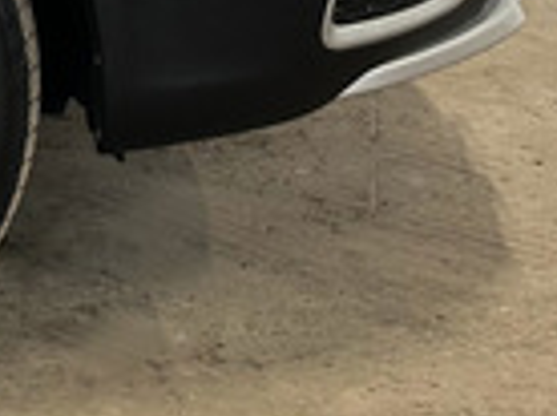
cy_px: -448
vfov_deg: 6.8
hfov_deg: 9.0
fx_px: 3357
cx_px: -496
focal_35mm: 209
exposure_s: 1/50
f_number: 1.8
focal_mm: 6.86
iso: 80
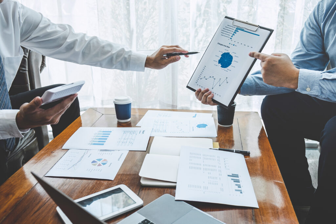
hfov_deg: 57.2
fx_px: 308
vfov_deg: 40.0
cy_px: 112
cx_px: 168
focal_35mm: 33
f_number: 3.6
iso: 200
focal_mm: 22.3
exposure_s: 1/80
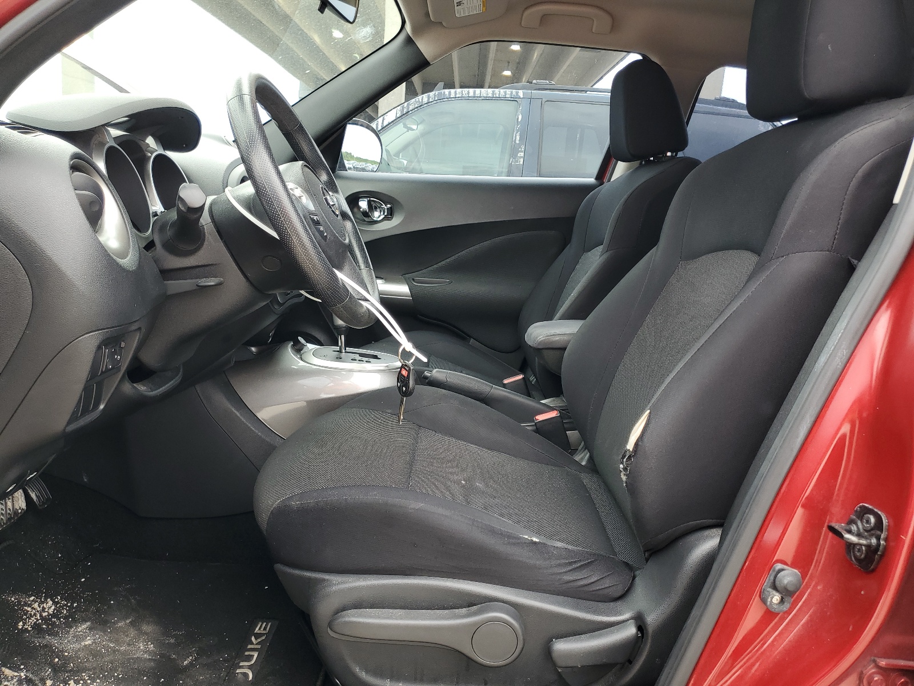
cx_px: 457
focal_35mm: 26
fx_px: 687
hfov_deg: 67.3
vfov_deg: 53.1
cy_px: 343
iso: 50
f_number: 1.5
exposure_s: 1/152
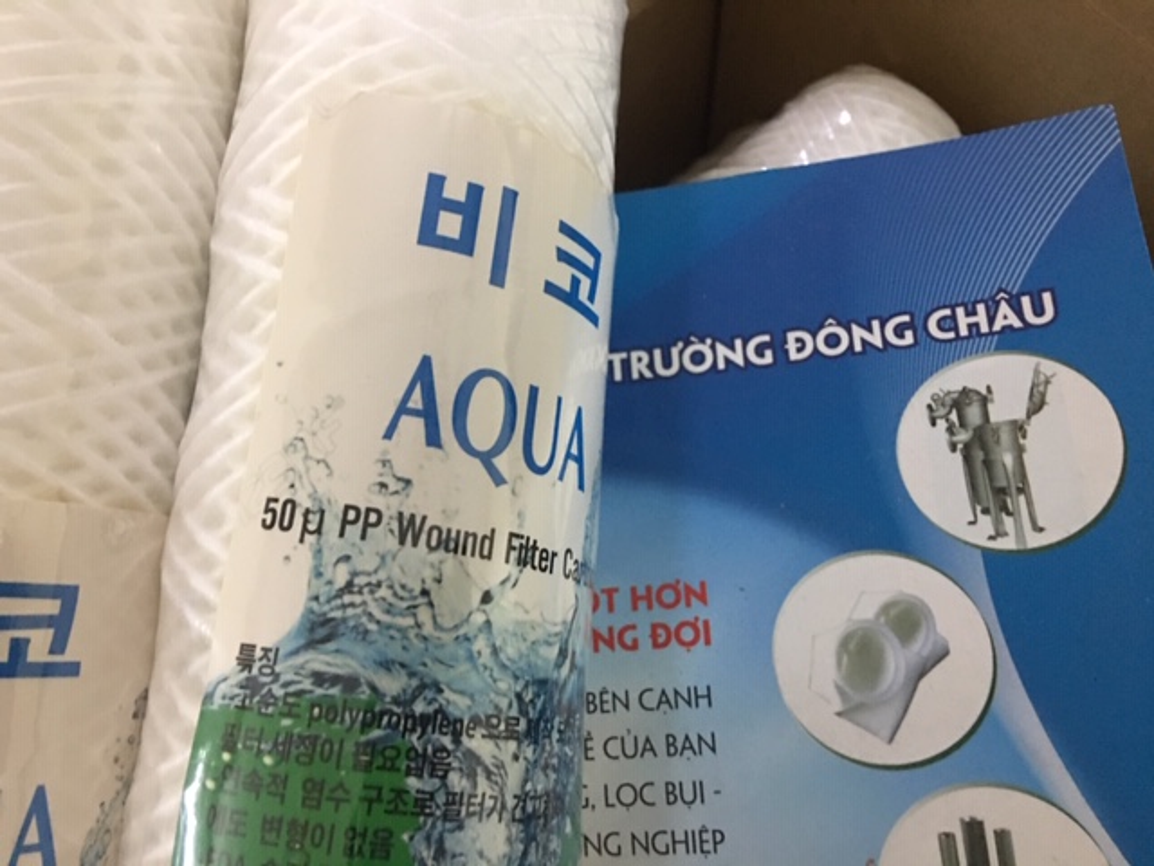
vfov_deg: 48.2
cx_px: 577
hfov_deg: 61.7
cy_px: 433
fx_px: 967
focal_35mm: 29
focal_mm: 4.15
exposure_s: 1/8
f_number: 2.2
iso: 160
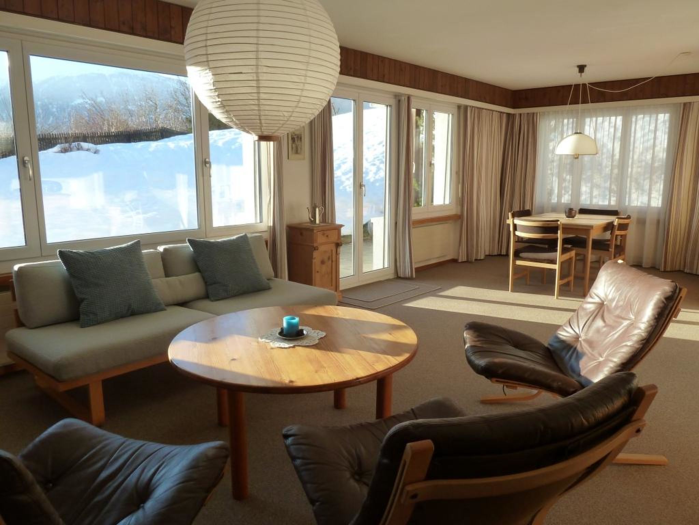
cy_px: 262
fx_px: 505
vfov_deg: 54.9
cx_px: 350
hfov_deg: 69.4
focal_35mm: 25
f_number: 3.5
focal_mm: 4.1
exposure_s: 1/100
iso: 125
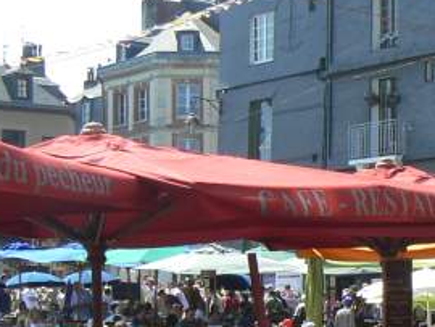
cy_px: 394
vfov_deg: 12.1
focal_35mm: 120
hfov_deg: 16.4
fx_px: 1509
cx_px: 264
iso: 80
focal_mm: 6
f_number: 5.6
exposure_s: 1/250
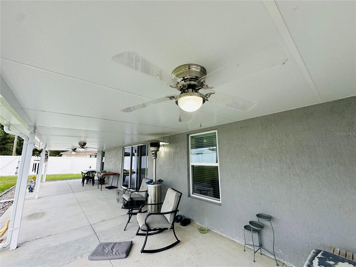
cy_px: 134
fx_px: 144
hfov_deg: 102.1
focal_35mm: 14
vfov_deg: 85.7
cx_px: 178
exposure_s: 1/120
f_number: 2.2
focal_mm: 2.22
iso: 50
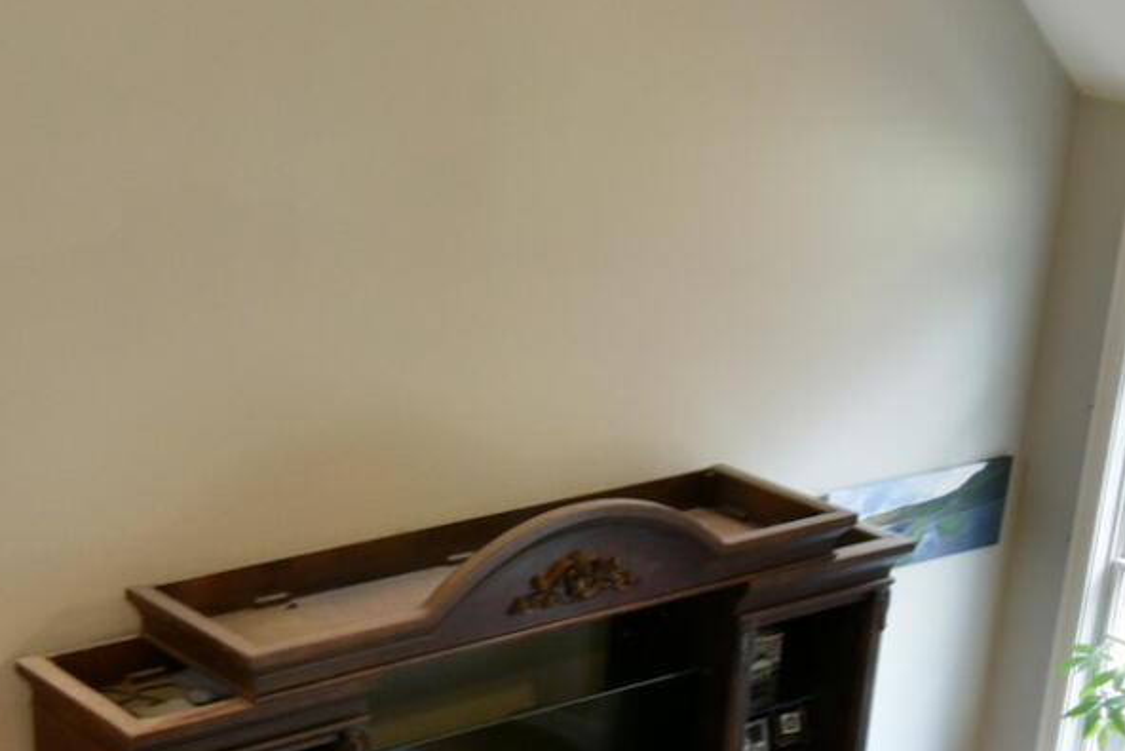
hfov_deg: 28.4
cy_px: 773
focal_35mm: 71
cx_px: 509
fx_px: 2219
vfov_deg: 18.6
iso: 800
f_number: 11
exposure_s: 1/6
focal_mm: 14
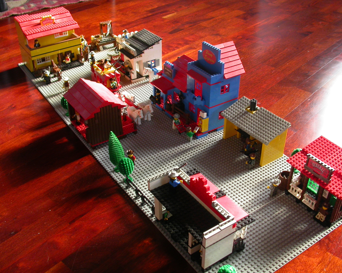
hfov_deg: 45.8
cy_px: 138
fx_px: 405
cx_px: 183
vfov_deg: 37.3
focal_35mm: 40
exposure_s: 1/43.9
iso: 100
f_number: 2.6
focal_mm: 7.85
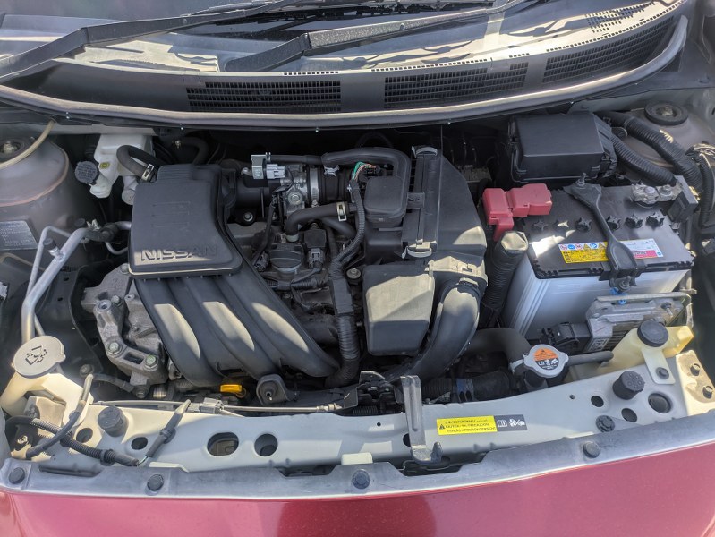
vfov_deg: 54.9
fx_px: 517
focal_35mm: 25
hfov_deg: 69.4
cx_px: 358
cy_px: 268
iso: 43
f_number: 1.89
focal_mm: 5.43
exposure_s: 1/846
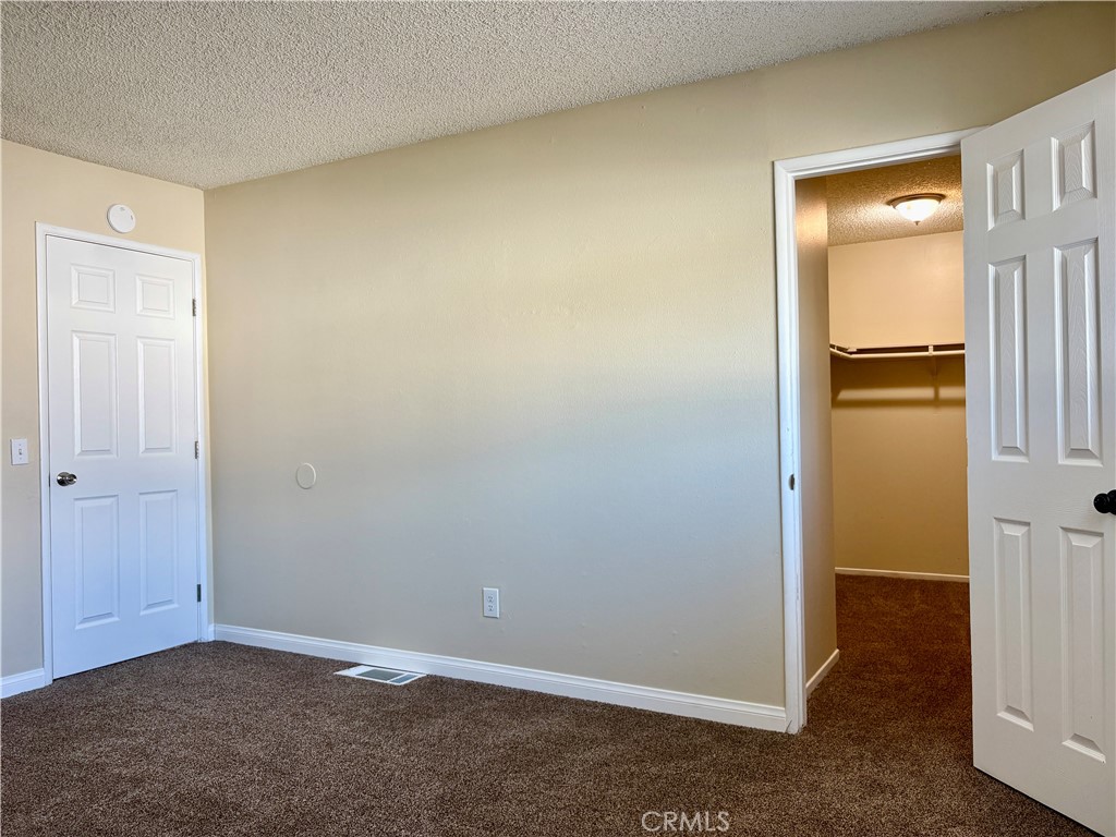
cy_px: 418
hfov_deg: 67.3
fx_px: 838
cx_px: 558
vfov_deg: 53.1
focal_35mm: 26
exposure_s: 1/120
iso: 100
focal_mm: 5.96
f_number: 1.6
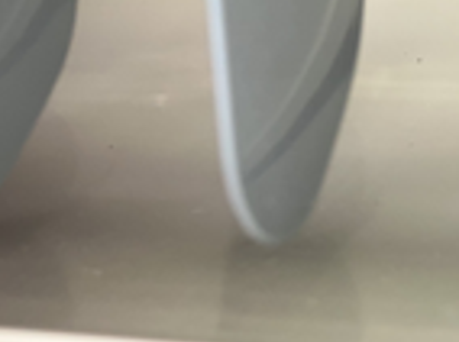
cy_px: 13
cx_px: 504
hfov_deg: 23.3
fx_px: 1046
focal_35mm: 79
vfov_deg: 18.2
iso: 32
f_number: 1.8
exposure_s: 1/44
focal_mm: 3.99
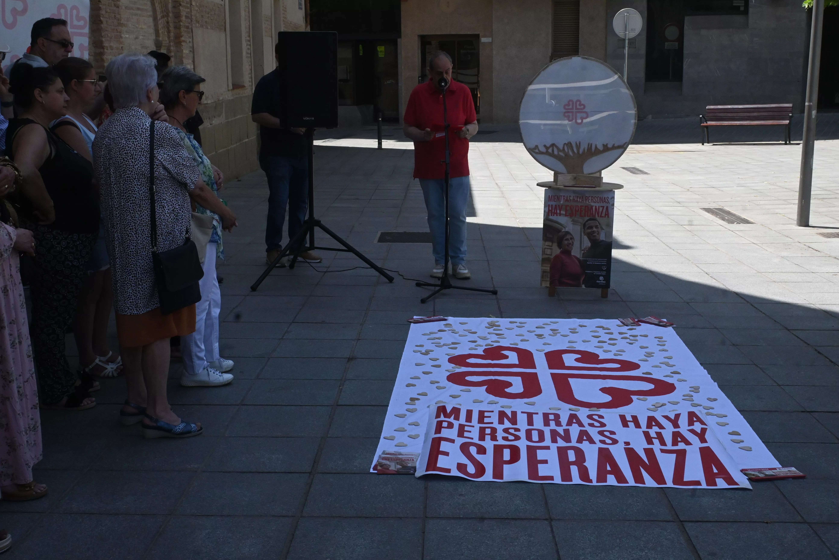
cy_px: 280
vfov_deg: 29.9
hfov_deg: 43.6
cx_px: 420
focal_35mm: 45
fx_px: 1049
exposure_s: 1/1000
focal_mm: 30
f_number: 16
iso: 1600
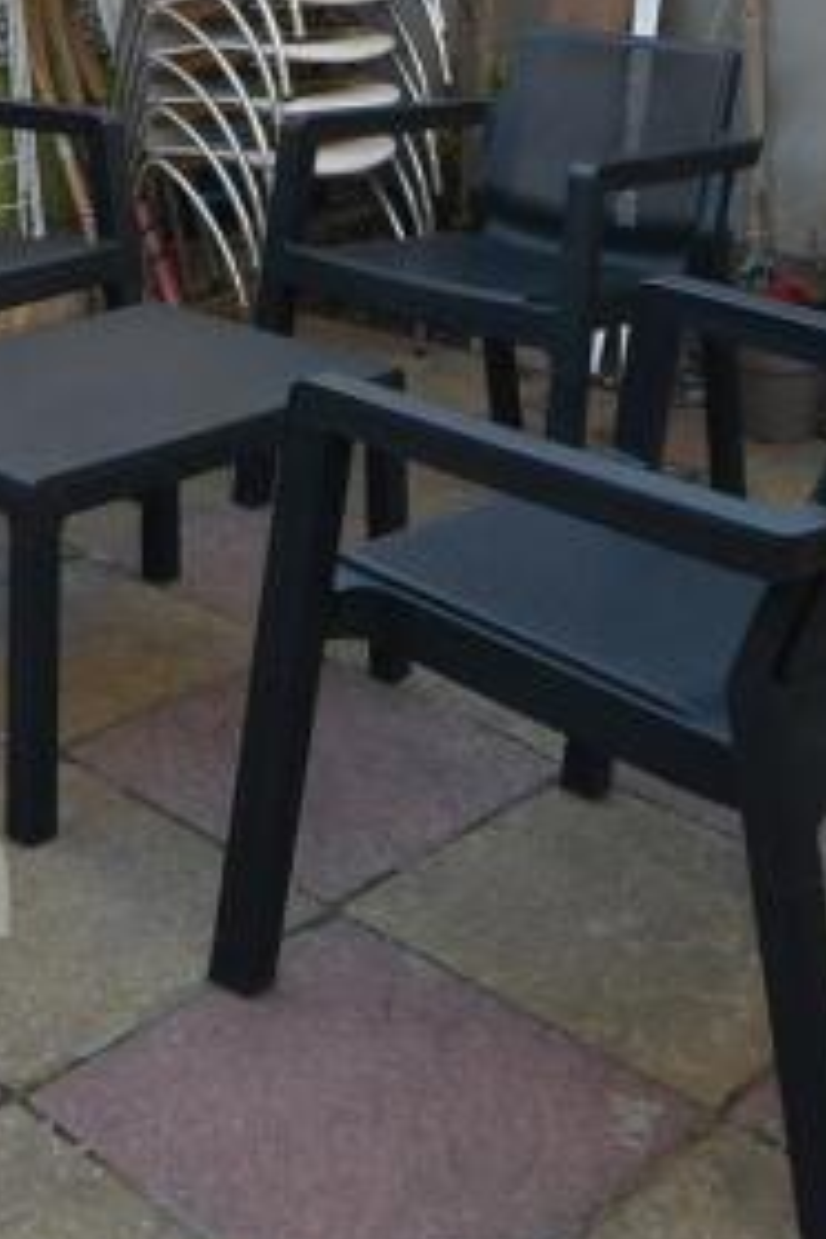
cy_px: -171
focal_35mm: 55
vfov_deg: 31.5
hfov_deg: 23.7
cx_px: 36
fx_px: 1893
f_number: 8
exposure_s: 1/25
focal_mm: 10
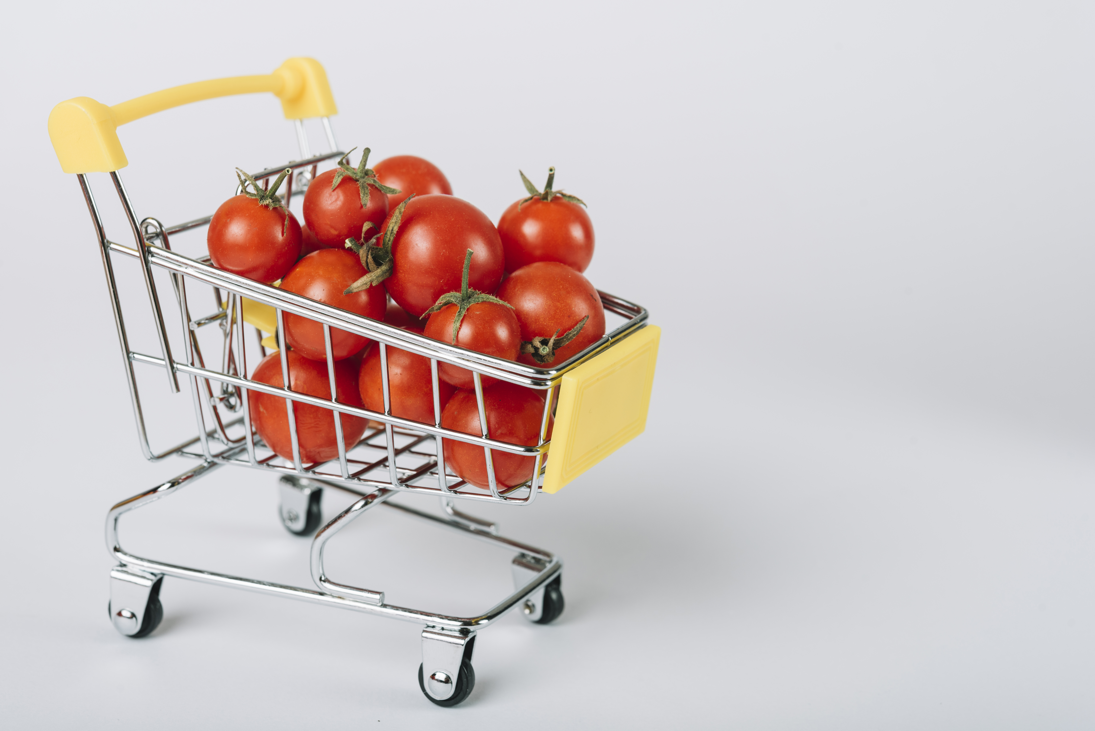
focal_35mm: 60
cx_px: 548
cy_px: 366
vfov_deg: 22.6
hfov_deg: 33.4
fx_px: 1825
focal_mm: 60
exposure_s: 1/160
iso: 160
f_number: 10
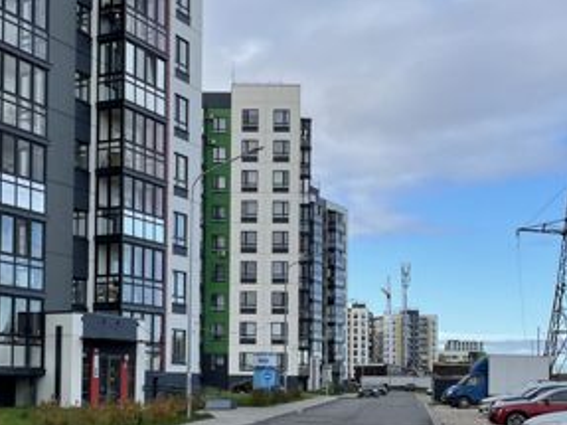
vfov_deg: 24.8
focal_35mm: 58
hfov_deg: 33.2
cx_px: 253
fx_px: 950
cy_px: 346
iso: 32
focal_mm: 4.2
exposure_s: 1/1435
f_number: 1.6
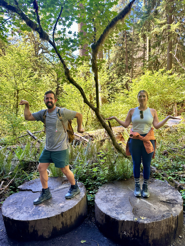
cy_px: 123
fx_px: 171
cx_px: 92
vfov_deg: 71.6
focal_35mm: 24
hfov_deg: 56.8
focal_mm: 6.9
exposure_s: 1/156
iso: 64
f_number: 1.8
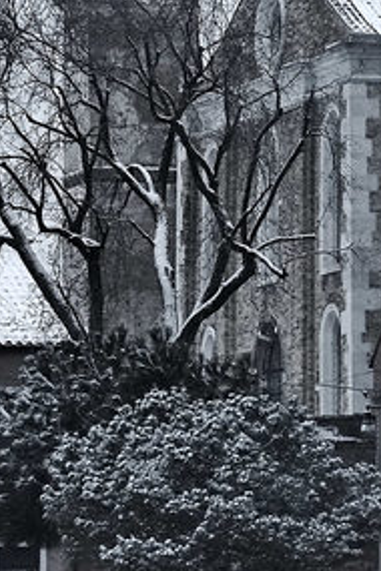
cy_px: 214
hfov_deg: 4.8
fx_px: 4508
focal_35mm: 284
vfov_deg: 7.3
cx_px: 170
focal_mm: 49.51
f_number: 4
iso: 2000
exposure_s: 1/80
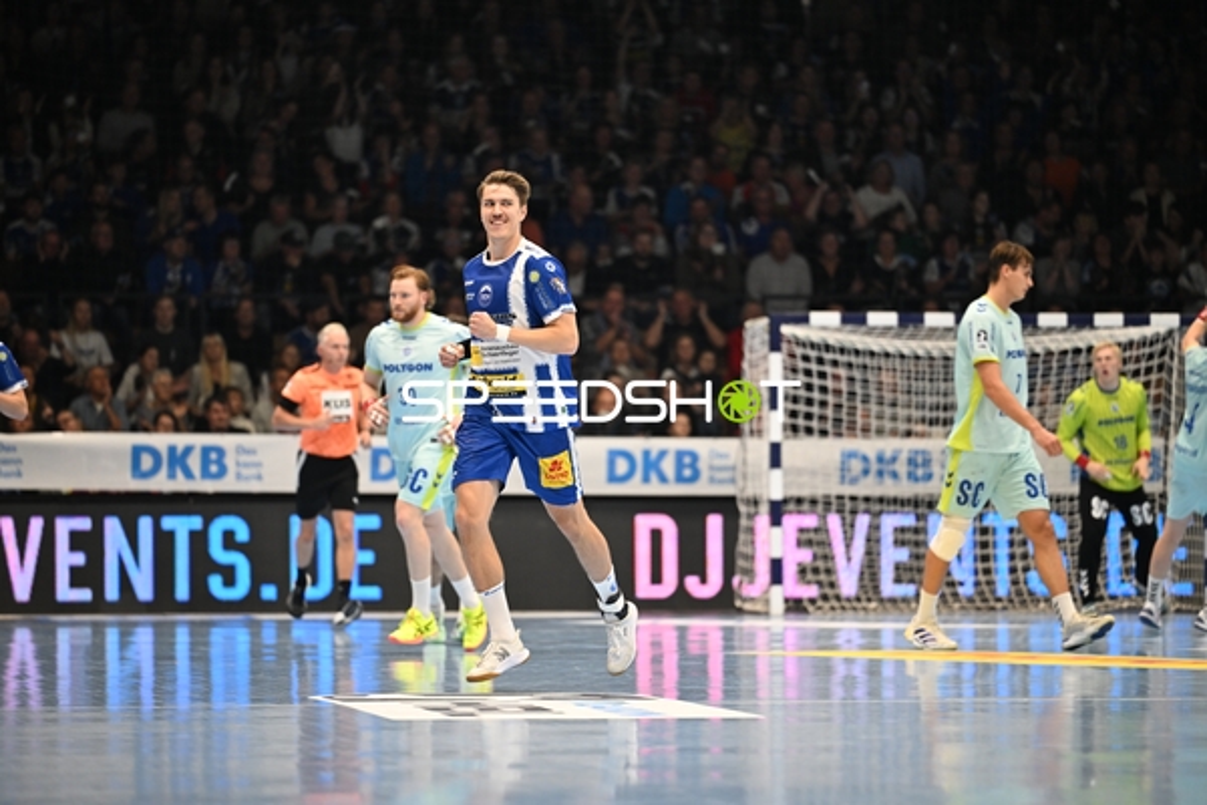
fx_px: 6035
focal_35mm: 180
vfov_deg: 7.6
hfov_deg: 11.4
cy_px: 402
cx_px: 604
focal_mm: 180
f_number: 2.8
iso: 1600
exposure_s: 1/500
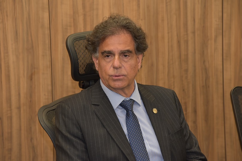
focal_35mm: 200
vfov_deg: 6.9
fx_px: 1344
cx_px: 121
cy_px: 80
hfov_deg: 10.3
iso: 2000
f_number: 9
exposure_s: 1/60
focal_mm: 200
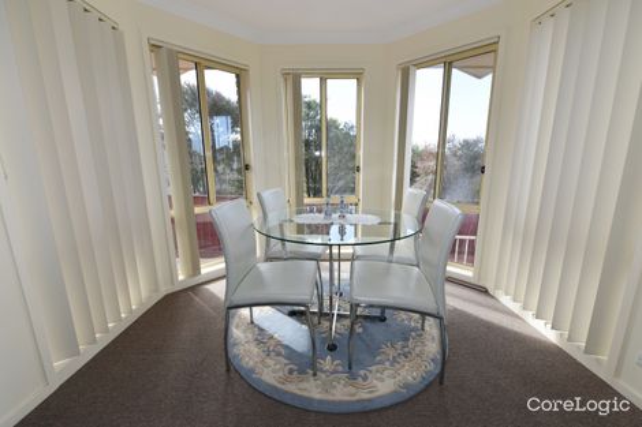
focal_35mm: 14
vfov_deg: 81.2
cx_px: 321
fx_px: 250
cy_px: 214
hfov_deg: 104.3
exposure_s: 1/160
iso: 320
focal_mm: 14
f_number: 6.3
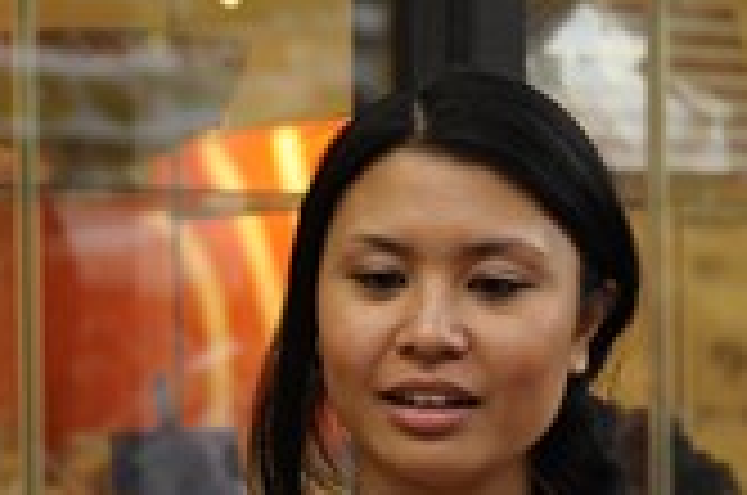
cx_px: 90
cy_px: 387
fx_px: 2609
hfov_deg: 16.1
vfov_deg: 10.8
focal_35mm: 126
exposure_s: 1/125
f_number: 2.8
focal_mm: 38
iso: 1000
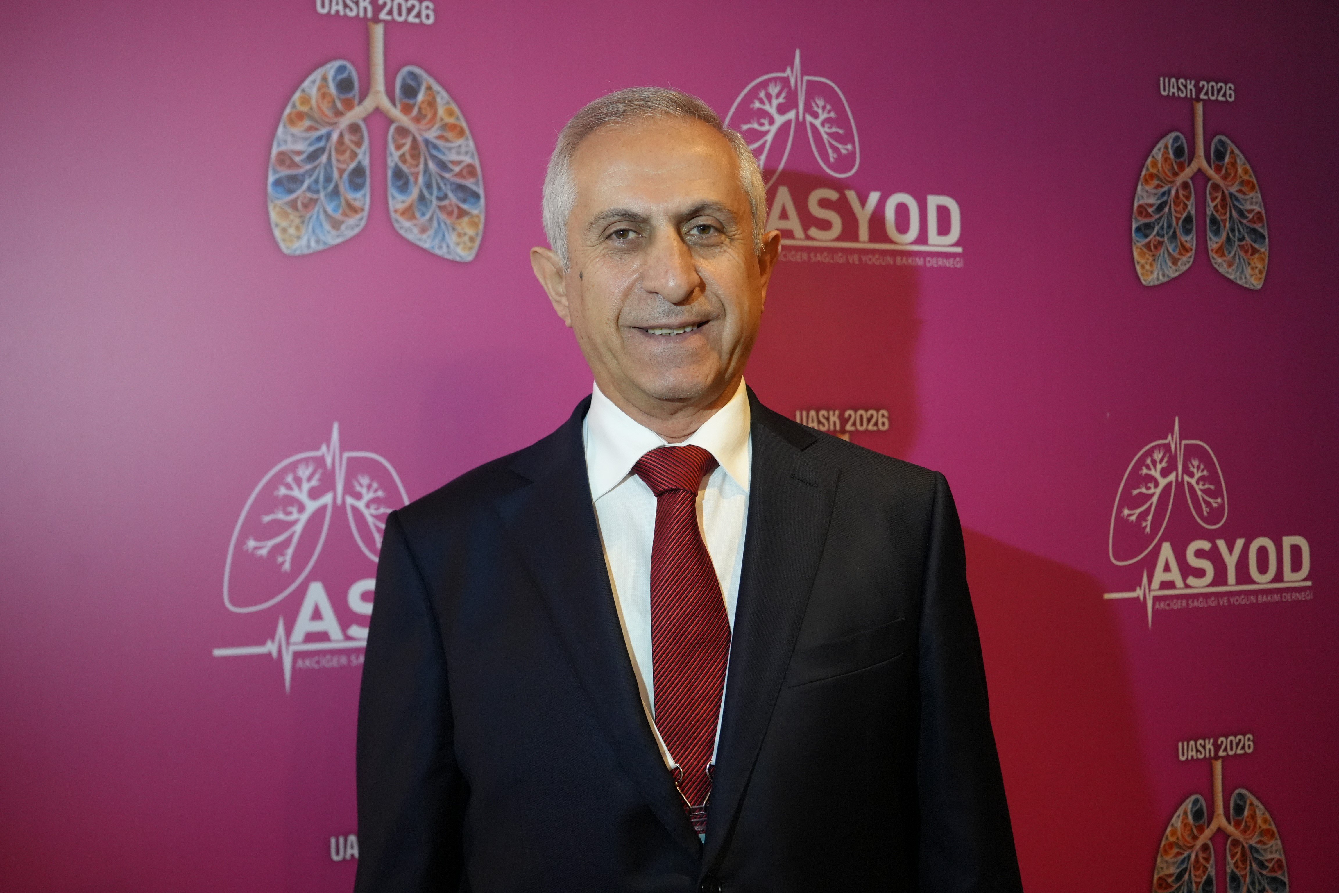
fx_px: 1339
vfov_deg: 36.9
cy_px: 446
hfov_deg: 53.1
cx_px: 670
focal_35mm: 36
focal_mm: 36
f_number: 4
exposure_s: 1/160
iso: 4000
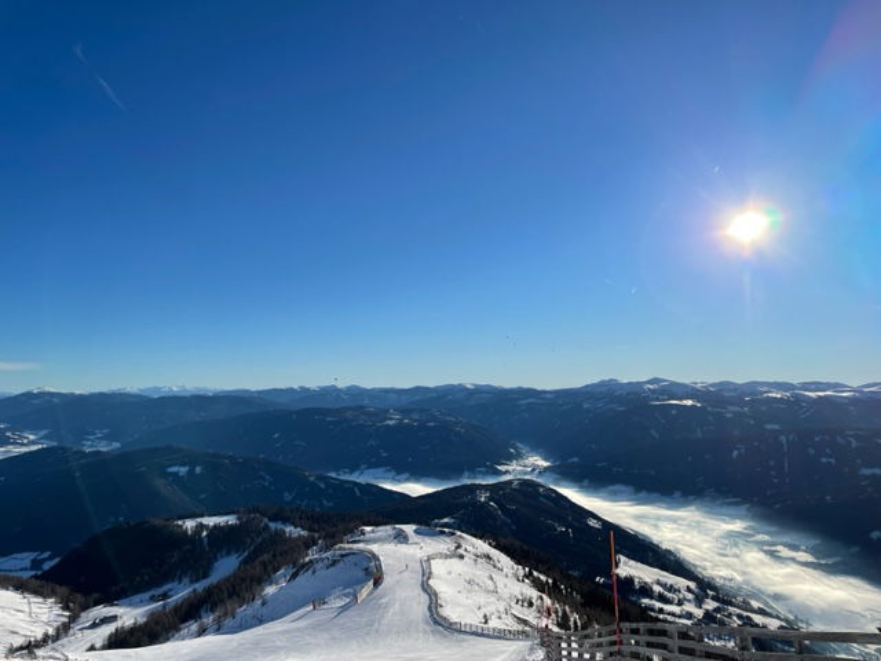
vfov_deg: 53.1
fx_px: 662
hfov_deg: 67.3
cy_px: 330
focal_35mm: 26
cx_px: 440
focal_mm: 4.2
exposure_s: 1/6897
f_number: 1.6
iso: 32
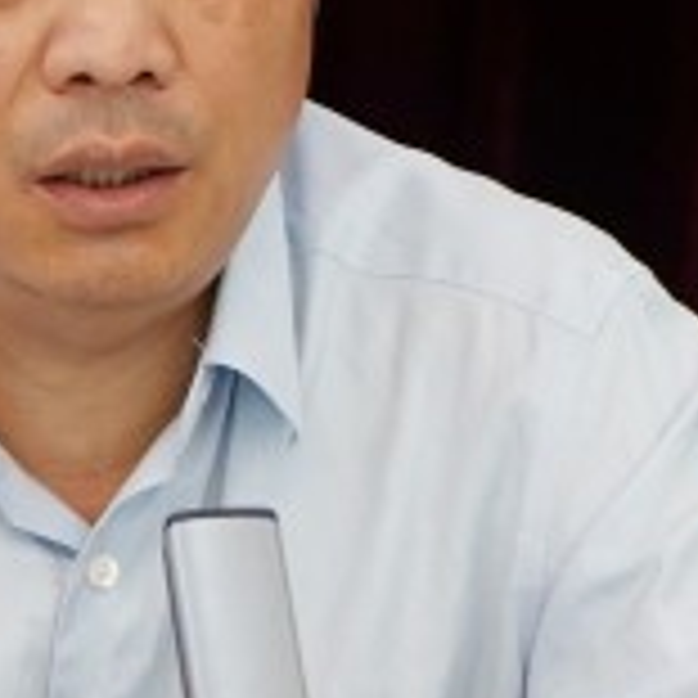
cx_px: 122
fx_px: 10471
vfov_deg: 3.8
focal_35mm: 459
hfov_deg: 3.8
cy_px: 290
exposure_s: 1/100
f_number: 4
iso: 1600
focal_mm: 70
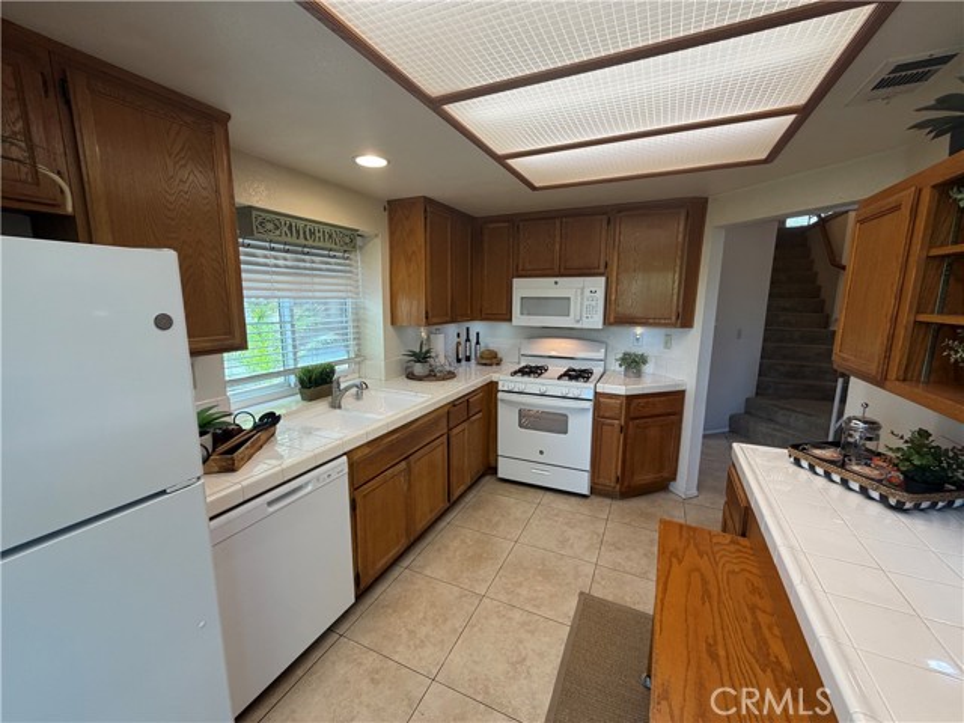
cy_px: 362
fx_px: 390
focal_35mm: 14
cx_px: 482
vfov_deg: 85.7
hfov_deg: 102.1
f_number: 2.2
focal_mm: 2.22
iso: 160
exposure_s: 1/120
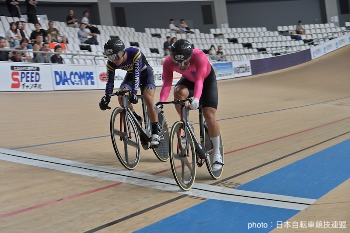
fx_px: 923
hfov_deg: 21.5
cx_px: 175
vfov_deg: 14.4
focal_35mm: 95
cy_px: 116
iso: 1800
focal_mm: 95
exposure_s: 1/400
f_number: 7.1
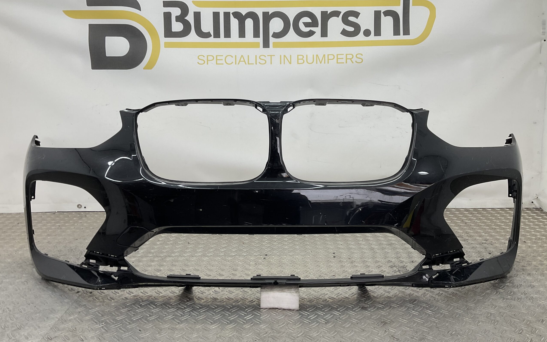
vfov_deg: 40.6
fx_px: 462
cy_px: 154
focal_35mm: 31
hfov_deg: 61.2
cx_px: 275
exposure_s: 1/103
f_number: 1.8
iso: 16
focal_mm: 3
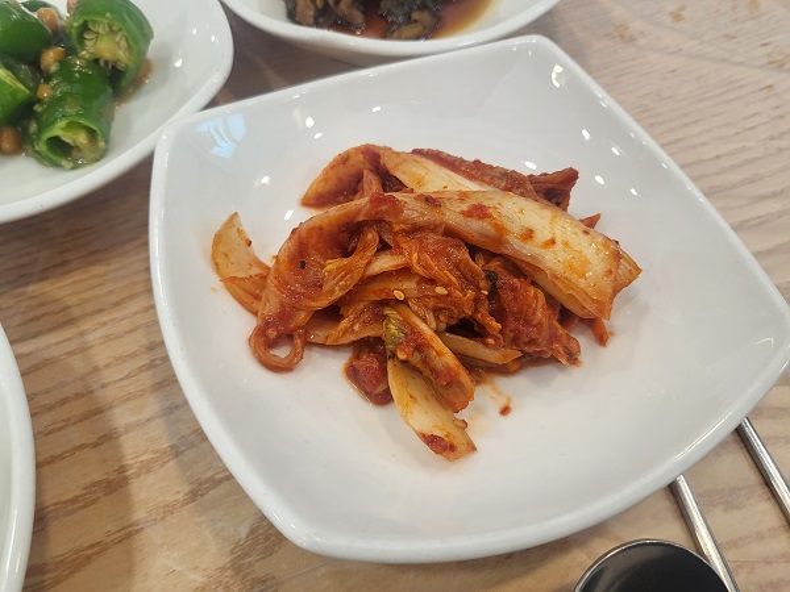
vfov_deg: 53.1
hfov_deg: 67.3
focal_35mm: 26
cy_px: 296
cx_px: 395
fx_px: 593
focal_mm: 4.25
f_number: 1.8
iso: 200
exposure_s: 1/120
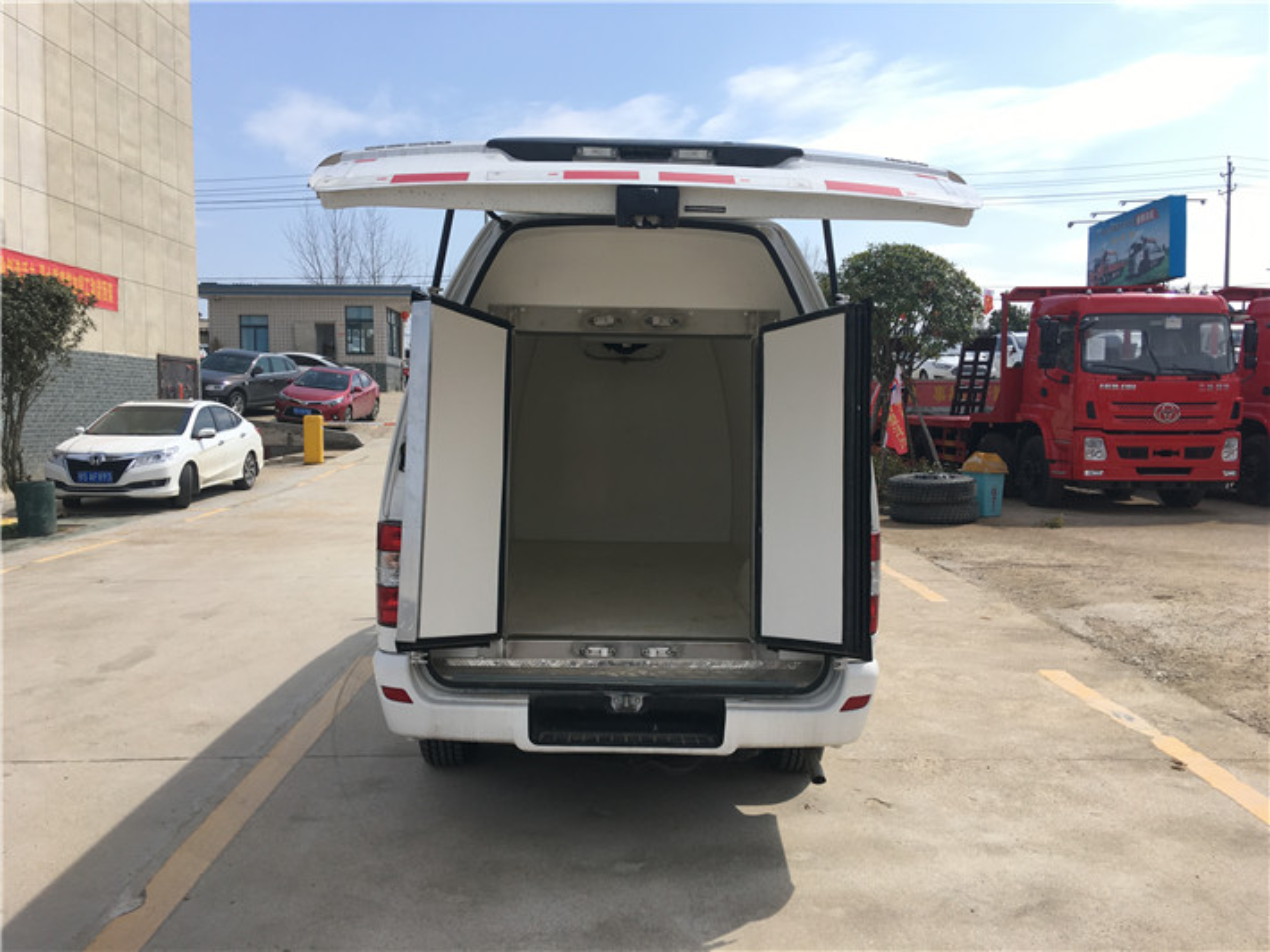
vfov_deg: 48.2
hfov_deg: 61.7
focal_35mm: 29
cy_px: 476
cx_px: 635
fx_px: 1064
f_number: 2.2
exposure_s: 1/1183
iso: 25
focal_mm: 4.15
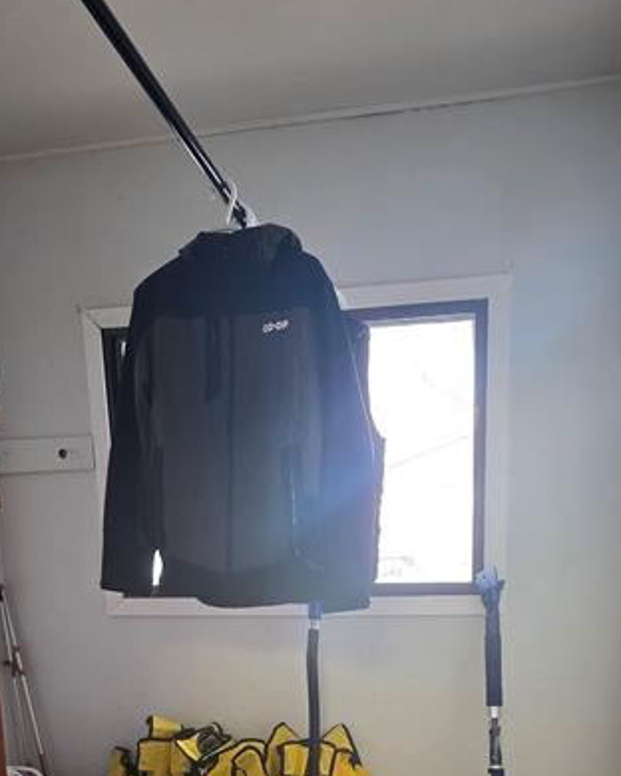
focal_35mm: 25
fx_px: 574
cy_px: 643
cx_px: 356
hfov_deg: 56.6
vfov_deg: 61.3
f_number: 1.9
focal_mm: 2.2
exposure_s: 1/60
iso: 320
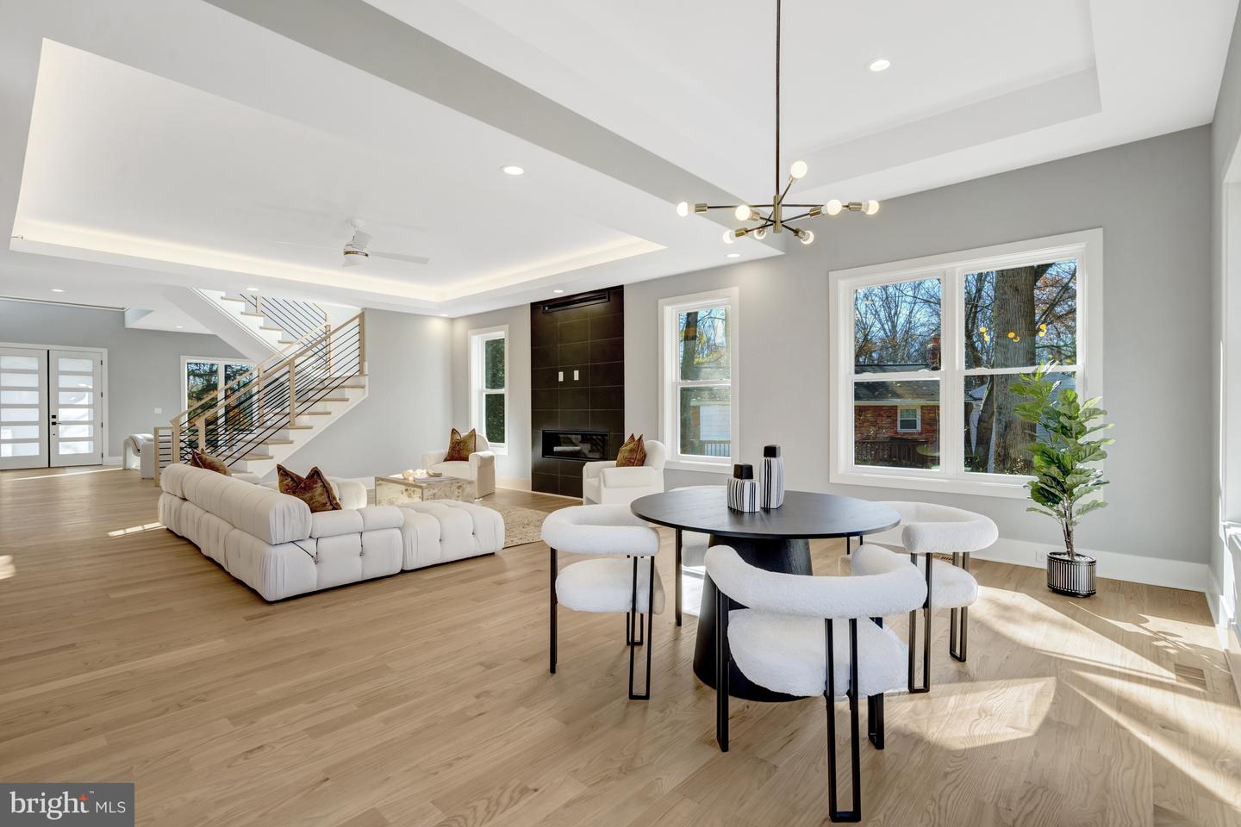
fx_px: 552
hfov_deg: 96.7
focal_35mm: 16
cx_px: 620
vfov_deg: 73.7
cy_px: 414
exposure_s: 1/200
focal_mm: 16
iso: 1250
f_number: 8
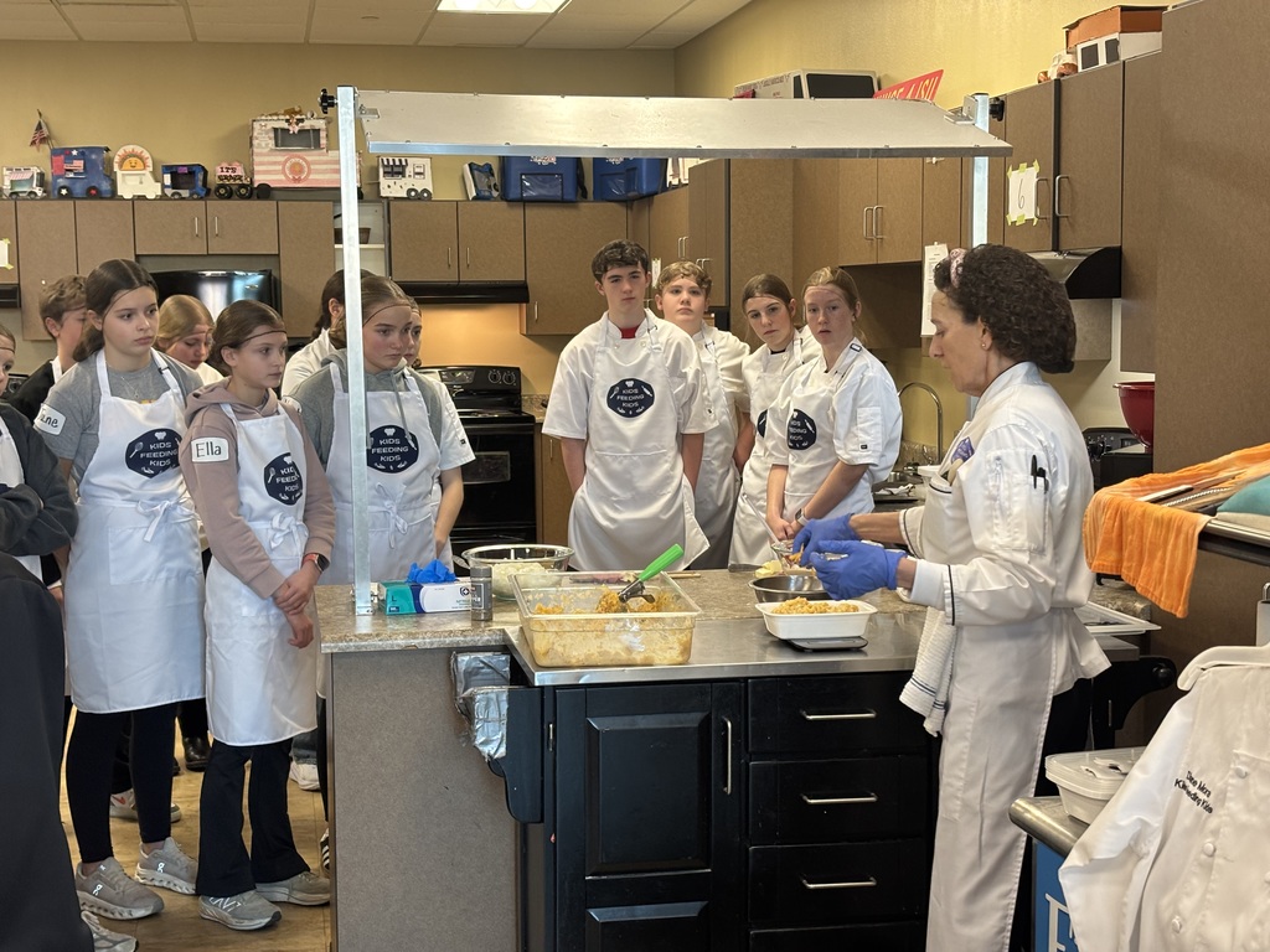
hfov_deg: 36.8
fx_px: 1908
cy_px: 476
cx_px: 635
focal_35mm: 52
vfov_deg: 28.0
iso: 125
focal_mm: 5.96
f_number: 1.6
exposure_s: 1/60
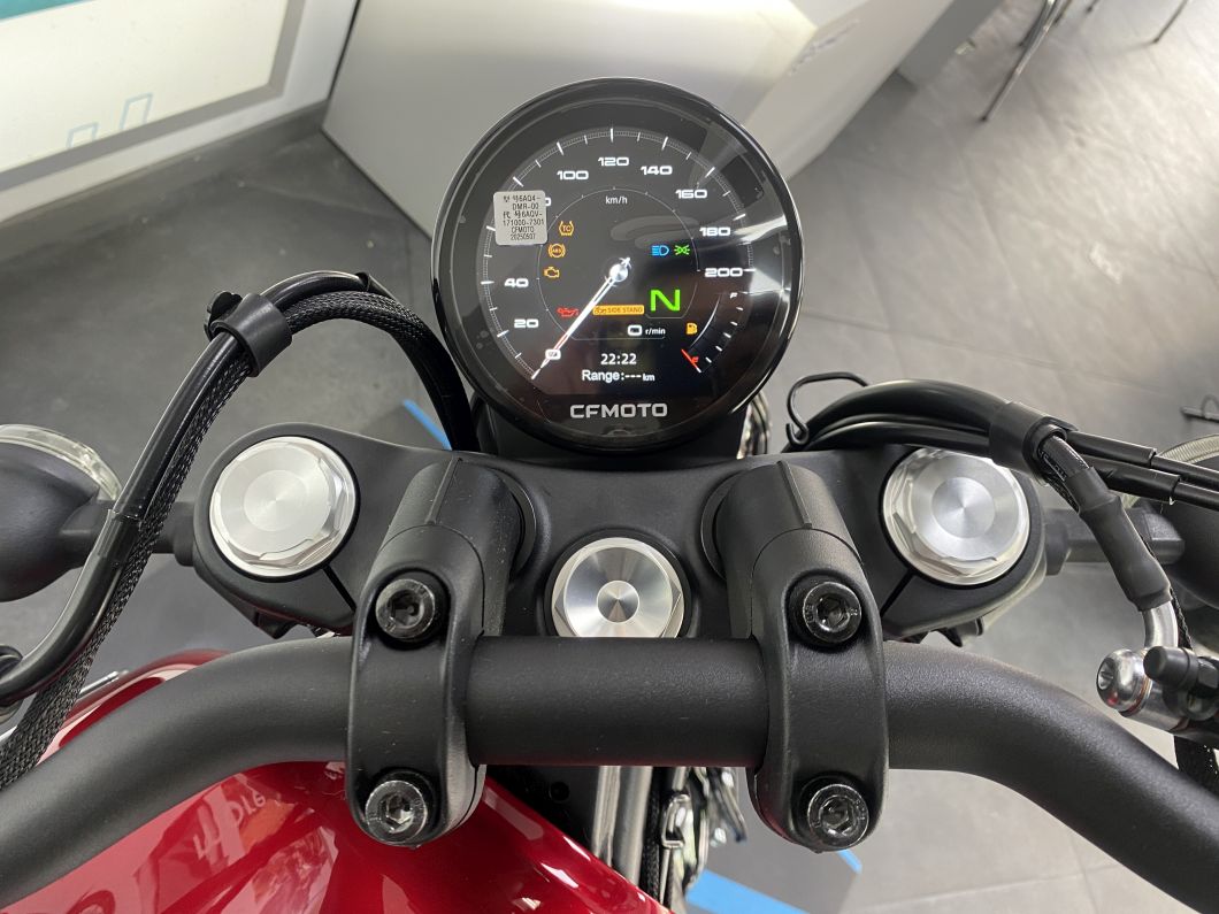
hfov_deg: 67.3
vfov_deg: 53.1
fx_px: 916
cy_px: 457
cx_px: 610
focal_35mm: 26
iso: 100
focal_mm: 4.25
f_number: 1.8
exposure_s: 1/50
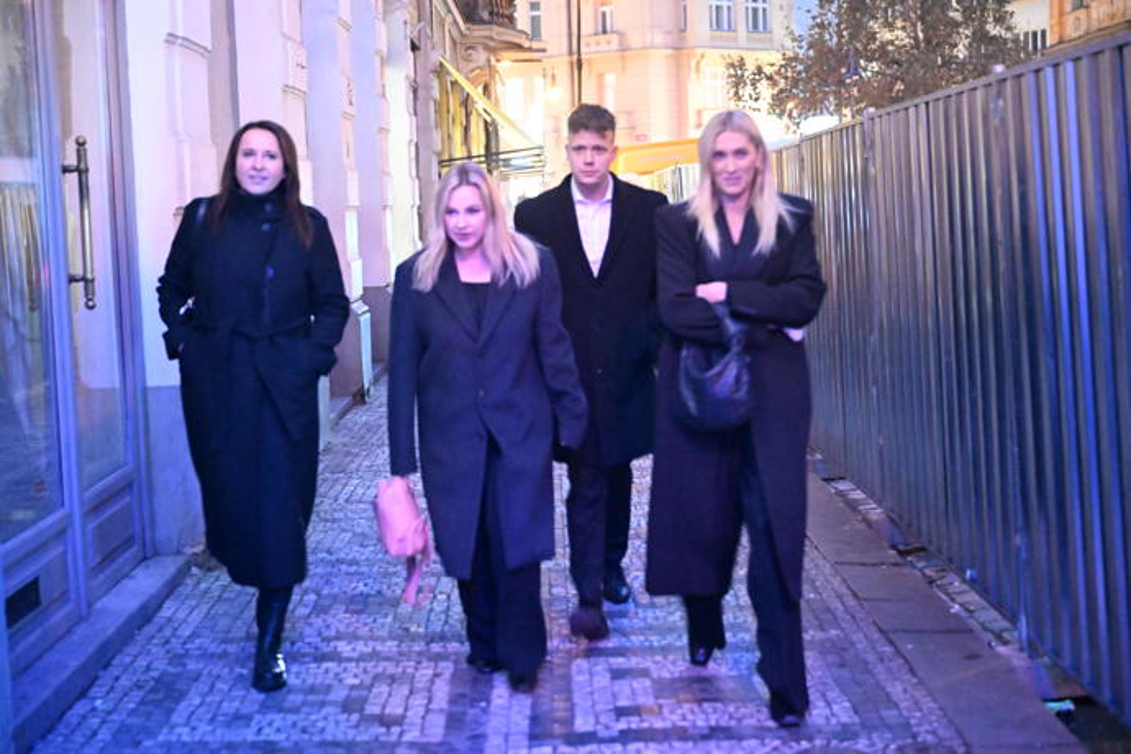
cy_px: 377
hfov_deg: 37.5
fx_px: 1665
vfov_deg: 25.5
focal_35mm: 53
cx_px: 566
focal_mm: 53
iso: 20000
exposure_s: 1/40
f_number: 2.8
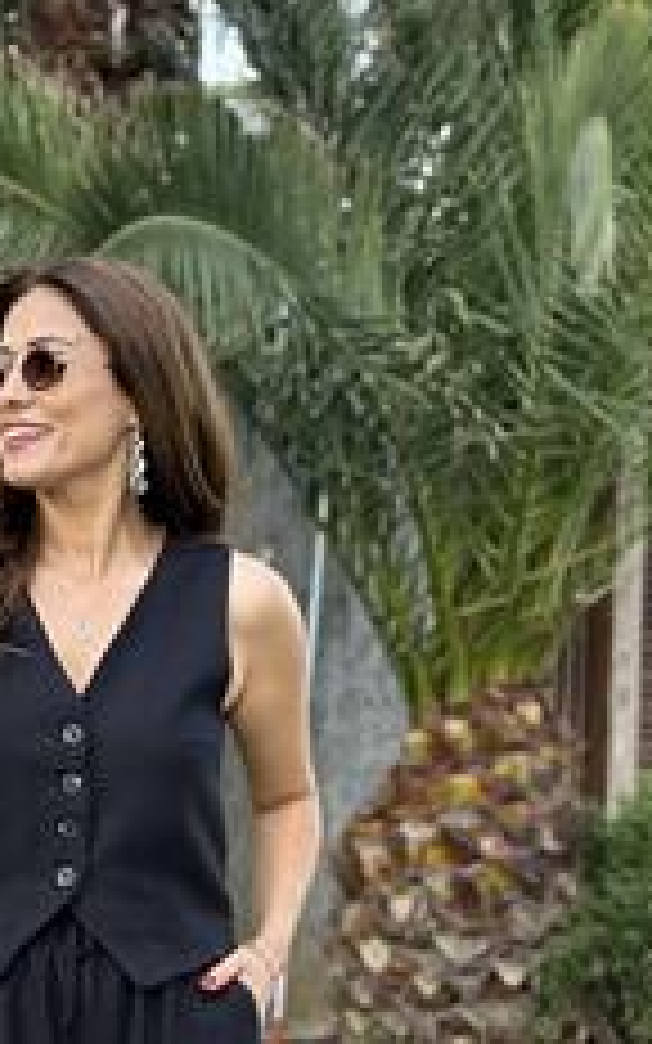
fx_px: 3156
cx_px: 27
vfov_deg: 18.4
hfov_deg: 11.7
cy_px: 968
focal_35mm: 111
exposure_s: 1/172
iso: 100
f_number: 1.78
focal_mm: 6.86
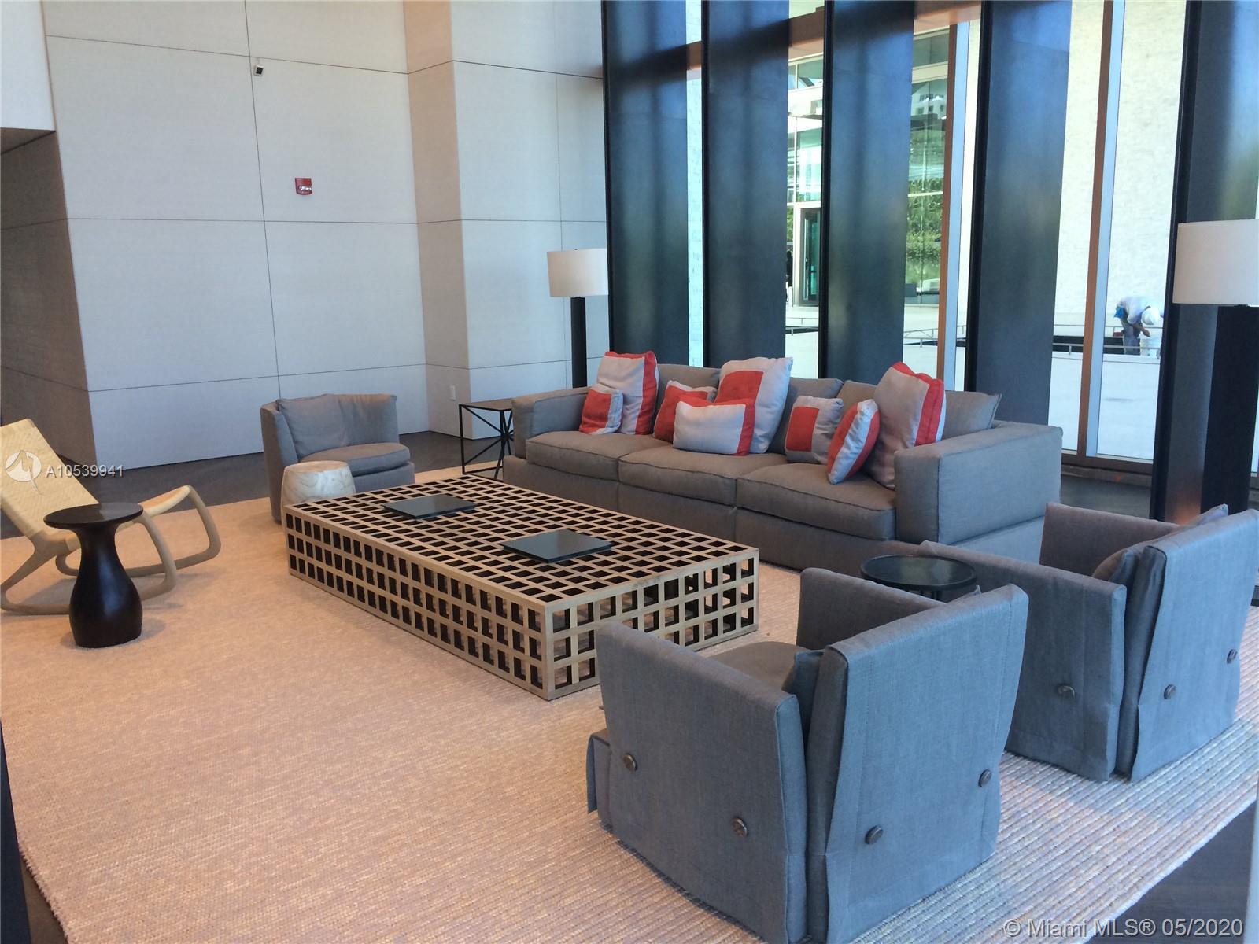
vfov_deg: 46.8
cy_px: 472
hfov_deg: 60.0
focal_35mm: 30
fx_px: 1091
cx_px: 630
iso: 40
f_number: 2.2
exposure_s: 1/40
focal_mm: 4.12
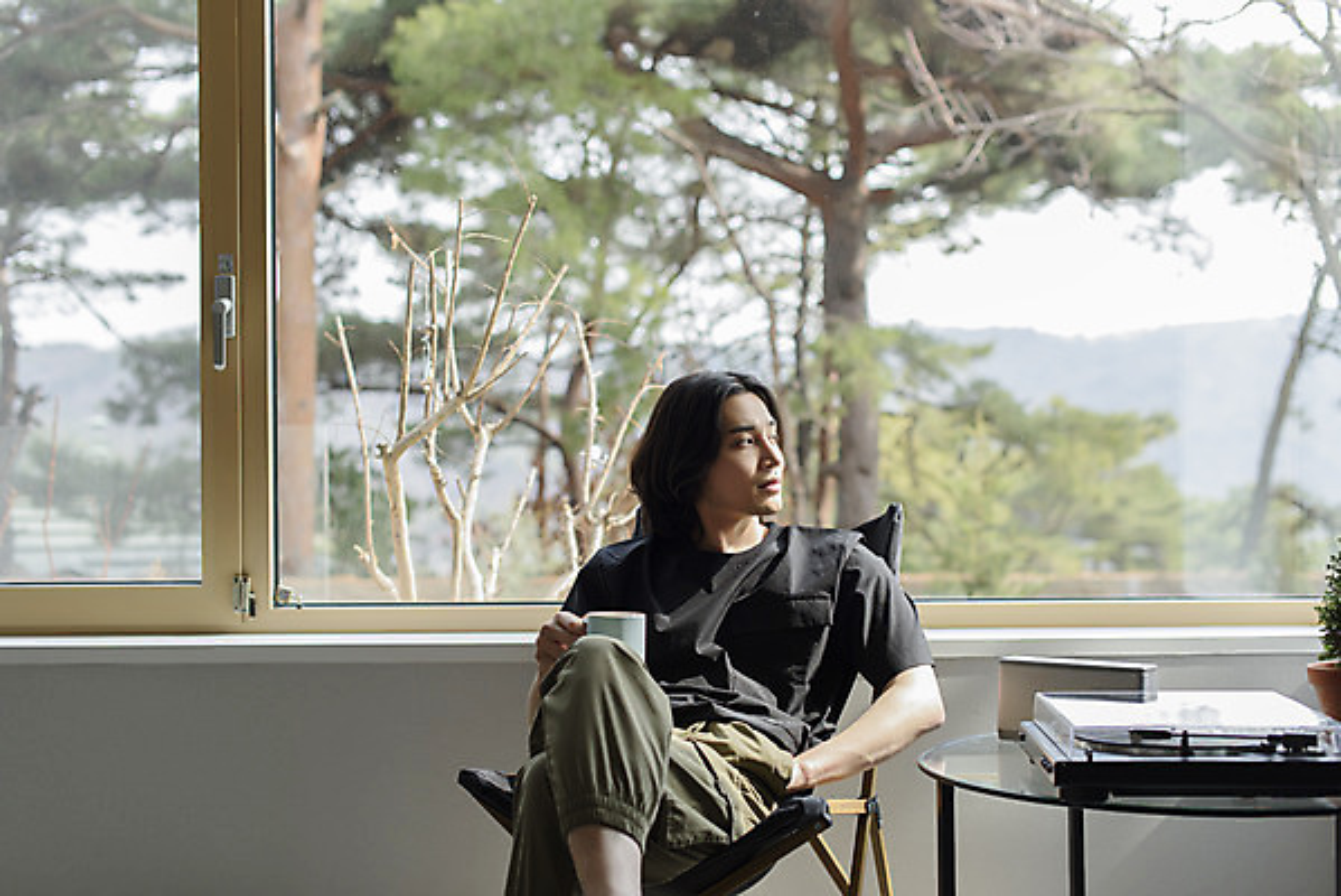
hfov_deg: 39.6
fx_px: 1863
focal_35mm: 50
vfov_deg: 27.0
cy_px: 448
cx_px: 670
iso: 500
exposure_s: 1/640
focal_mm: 50
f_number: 2.8
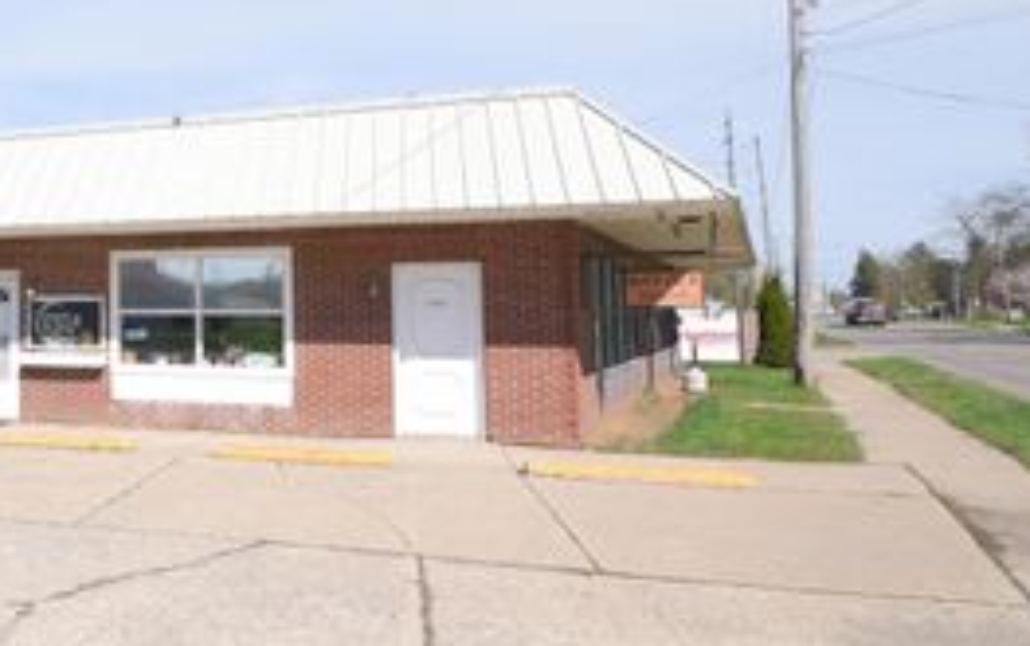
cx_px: 55
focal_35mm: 29
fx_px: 815
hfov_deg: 54.0
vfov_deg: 43.1
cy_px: 268
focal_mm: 10
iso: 100
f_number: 9
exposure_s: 1/200
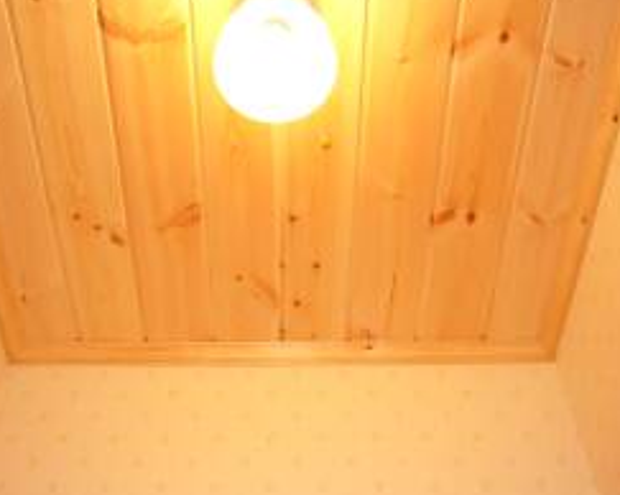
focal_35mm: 45
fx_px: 825
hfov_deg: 41.2
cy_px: 324
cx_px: 291
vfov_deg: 33.1
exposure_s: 1/30
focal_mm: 4.6
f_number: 2.8
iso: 100
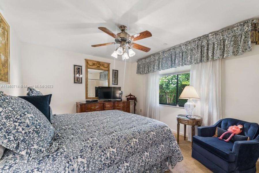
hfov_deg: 104.2
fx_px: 101
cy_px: 86
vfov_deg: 81.3
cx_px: 130
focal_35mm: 14
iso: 250
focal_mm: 14
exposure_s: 1/5
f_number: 9
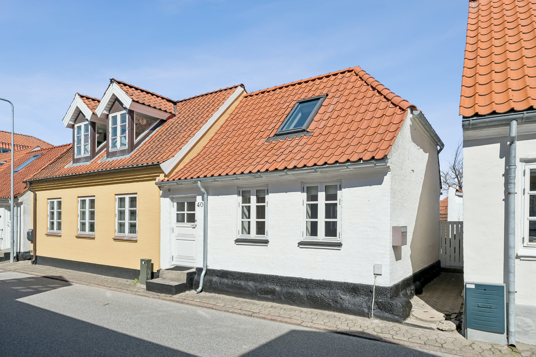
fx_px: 342
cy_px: 178
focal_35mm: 23
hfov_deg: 76.1
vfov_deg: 55.1
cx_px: 268
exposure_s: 1/1250
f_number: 10
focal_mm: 23
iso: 400
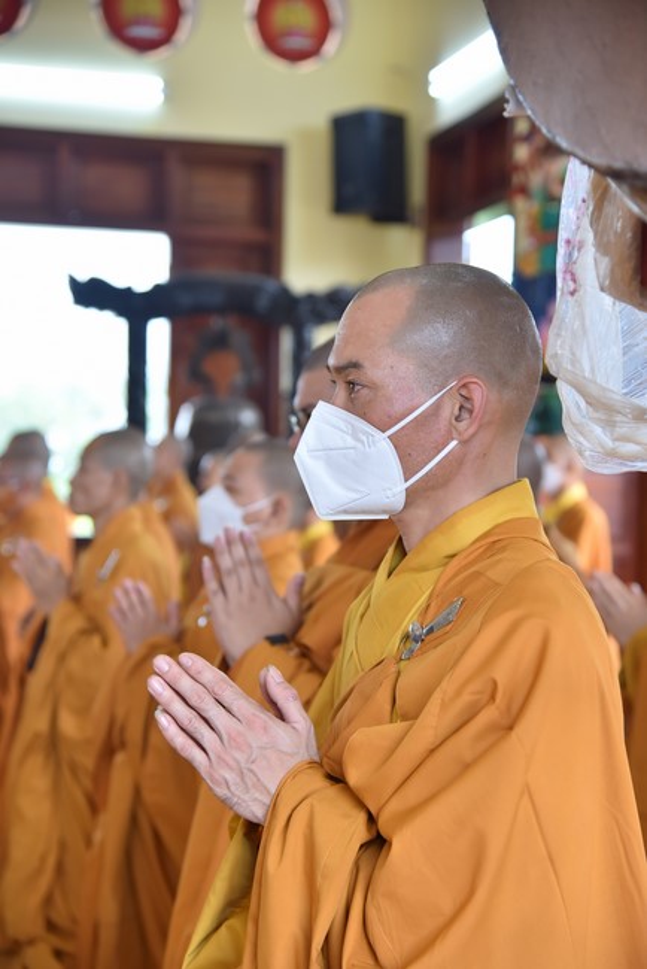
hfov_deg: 18.2
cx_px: 324
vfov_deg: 27.0
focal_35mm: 75
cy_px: 484
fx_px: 2020
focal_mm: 75
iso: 640
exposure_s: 1/160
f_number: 4.5
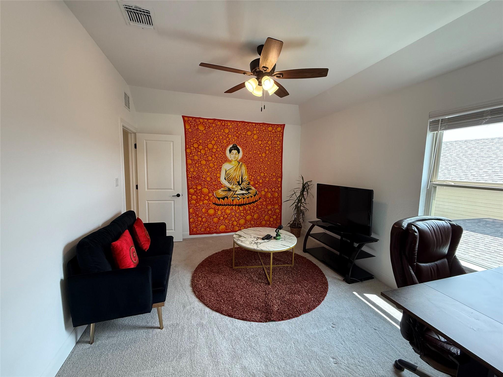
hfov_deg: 102.1
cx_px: 252
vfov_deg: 85.7
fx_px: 203
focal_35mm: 14
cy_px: 188
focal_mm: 2.22
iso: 250
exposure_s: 1/120
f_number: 2.2
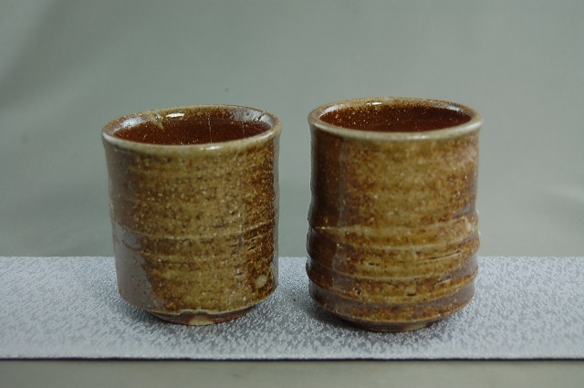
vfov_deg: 22.6
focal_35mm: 60
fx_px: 972
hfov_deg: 33.4
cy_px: 194
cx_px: 292
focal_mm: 40
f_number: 5
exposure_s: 1/30
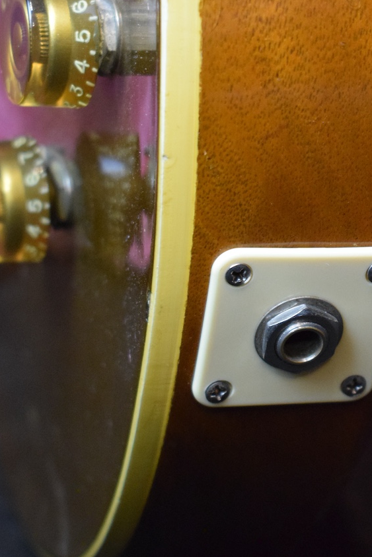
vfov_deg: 18.2
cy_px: 162
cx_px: 318
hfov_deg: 12.2
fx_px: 1735
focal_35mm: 112
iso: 3200
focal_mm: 42
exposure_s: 1/50
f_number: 5
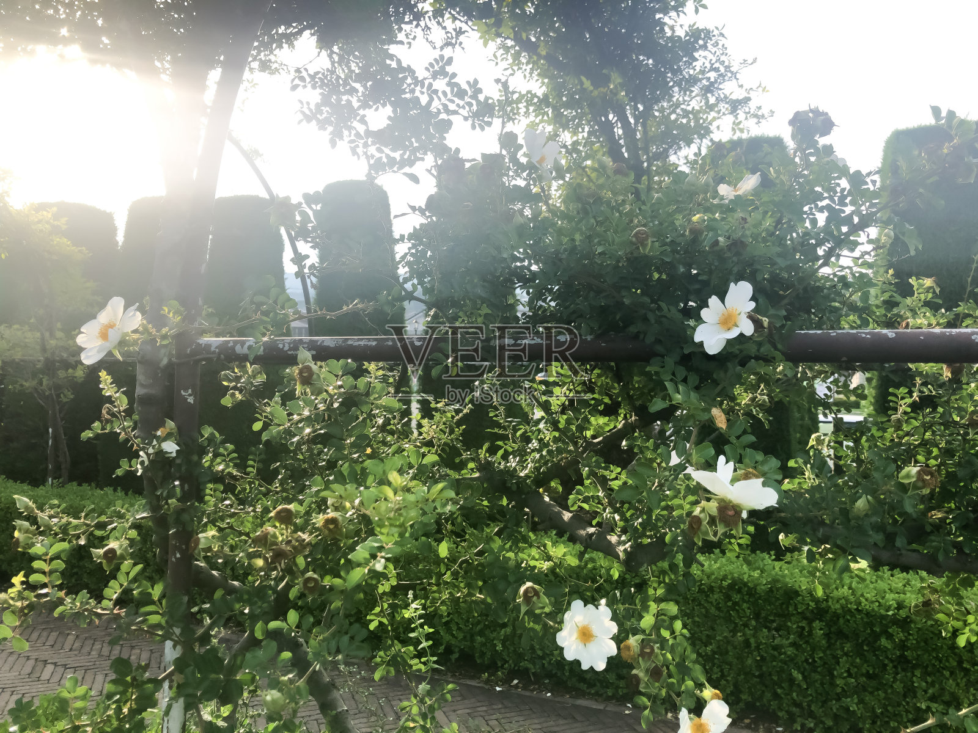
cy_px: 366
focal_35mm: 28
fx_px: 791
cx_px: 489
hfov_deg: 63.4
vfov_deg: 49.7
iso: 20
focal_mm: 3.99
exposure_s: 1/530
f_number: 1.8
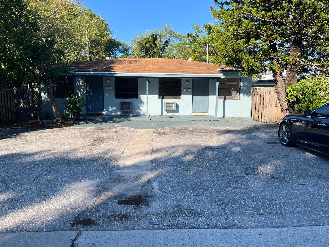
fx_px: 247
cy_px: 124
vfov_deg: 53.1
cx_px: 164
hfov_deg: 67.3
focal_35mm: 26
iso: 50
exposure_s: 1/1600
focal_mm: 5.1
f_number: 1.6
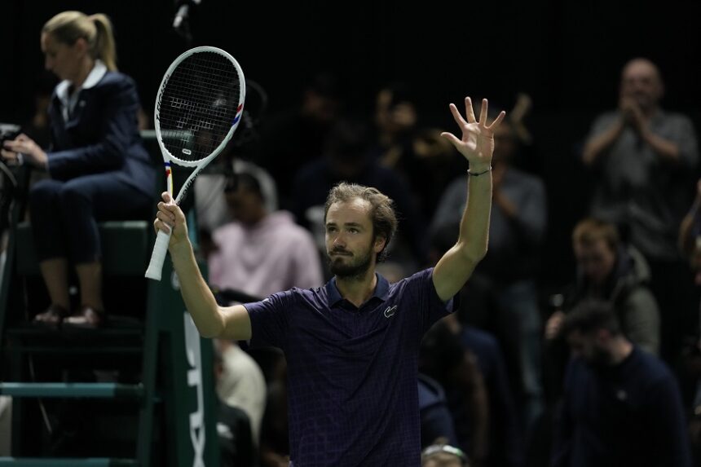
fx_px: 5840
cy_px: 234
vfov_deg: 4.6
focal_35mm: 300
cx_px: 350
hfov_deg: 6.9
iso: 3200
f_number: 2.8
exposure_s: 1/1250
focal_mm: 300
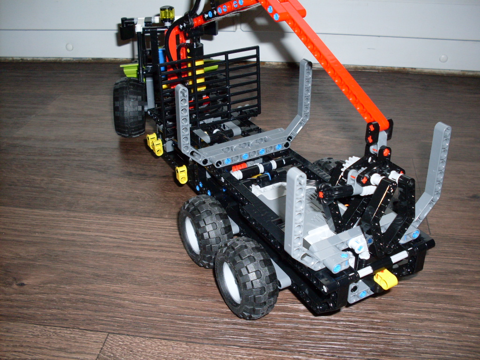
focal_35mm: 38
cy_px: 180
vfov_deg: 37.7
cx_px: 240
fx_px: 527
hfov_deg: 49.0
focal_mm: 6.3
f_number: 2.8
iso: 100
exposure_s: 1/45
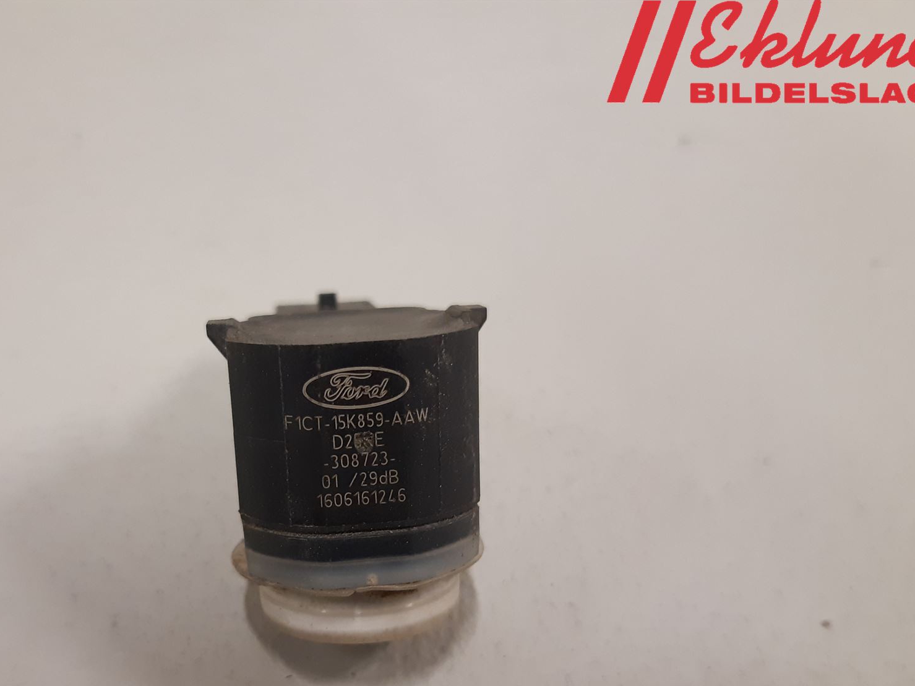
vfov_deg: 39.1
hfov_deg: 50.9
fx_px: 952
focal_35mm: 36
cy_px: 473
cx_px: 353
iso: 200
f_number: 1.7
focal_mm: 3.93
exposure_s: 1/50
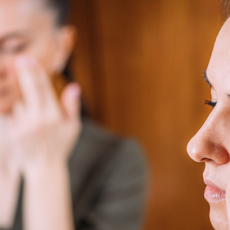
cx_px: 138
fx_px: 1233
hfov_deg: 10.7
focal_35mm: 164
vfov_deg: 10.7
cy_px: 128
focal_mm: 105
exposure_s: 1/200
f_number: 3.5
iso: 200
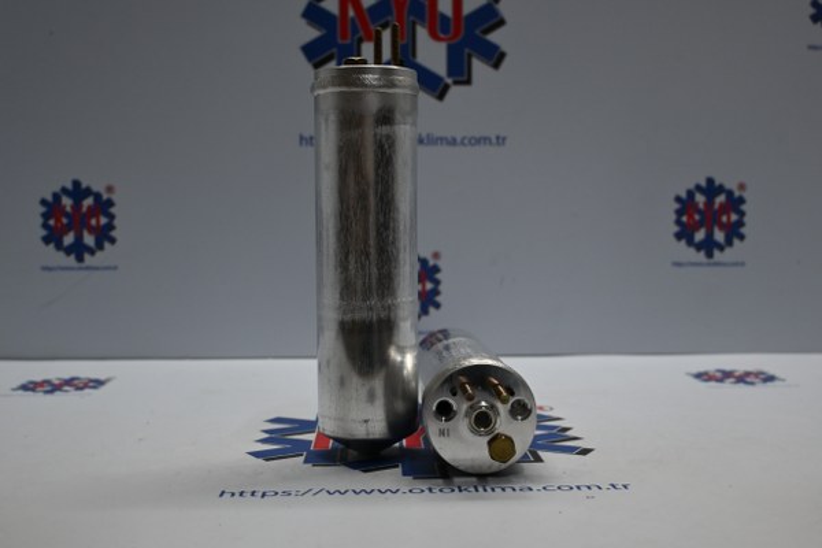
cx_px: 411
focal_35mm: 42
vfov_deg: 31.9
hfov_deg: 46.4
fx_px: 959
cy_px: 274
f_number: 4.5
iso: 560
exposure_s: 1/125
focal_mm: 28
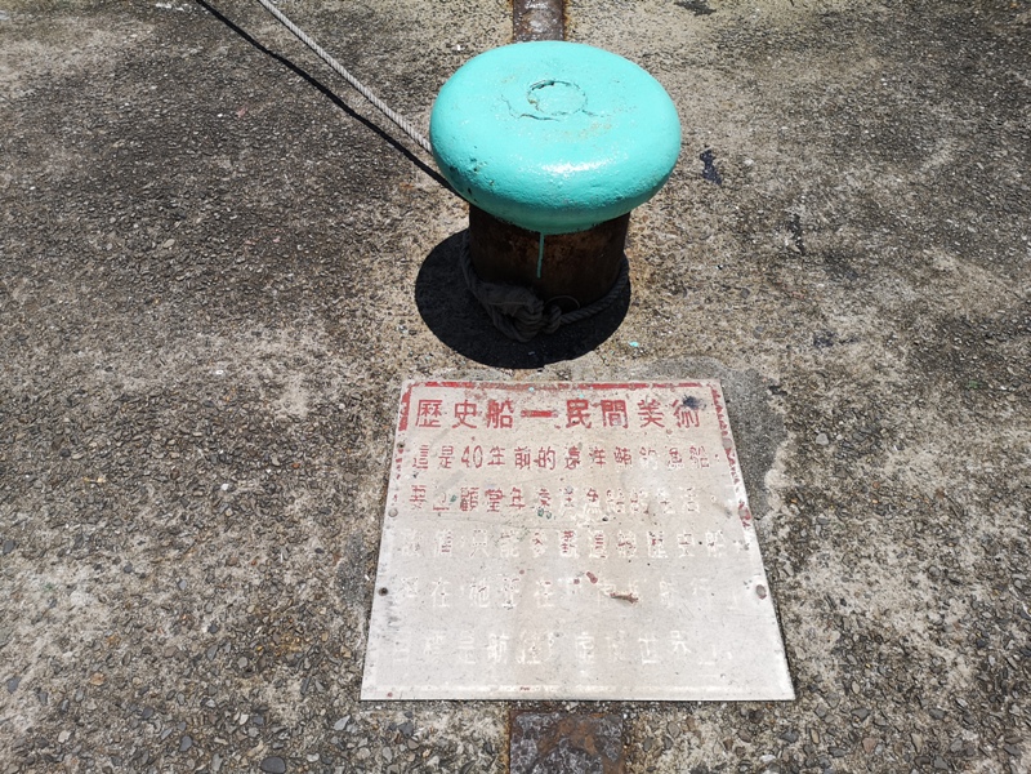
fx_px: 804
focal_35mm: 27
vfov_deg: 51.4
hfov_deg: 65.3
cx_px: 516
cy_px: 387
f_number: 1.8
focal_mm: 3.95
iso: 50
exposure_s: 1/3030
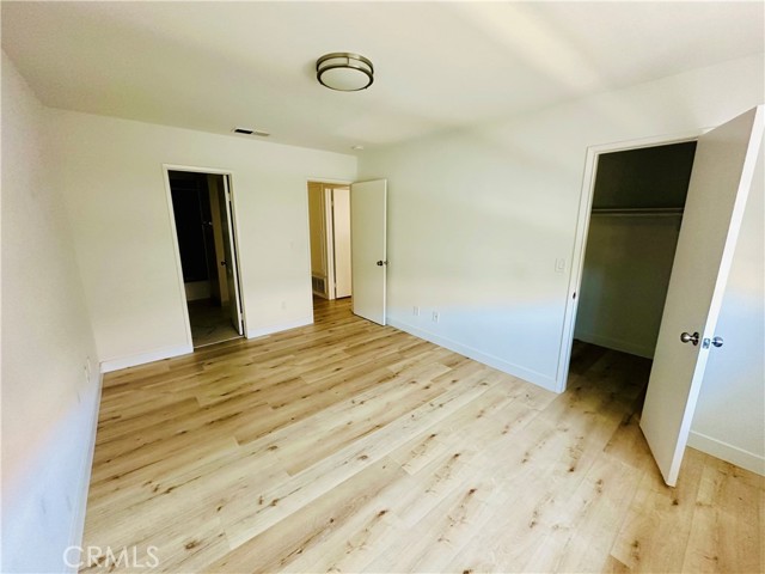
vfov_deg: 85.7
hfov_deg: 102.1
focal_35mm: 14
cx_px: 382
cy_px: 287
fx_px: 309
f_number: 2.2
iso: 400
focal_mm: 2.22
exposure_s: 1/60
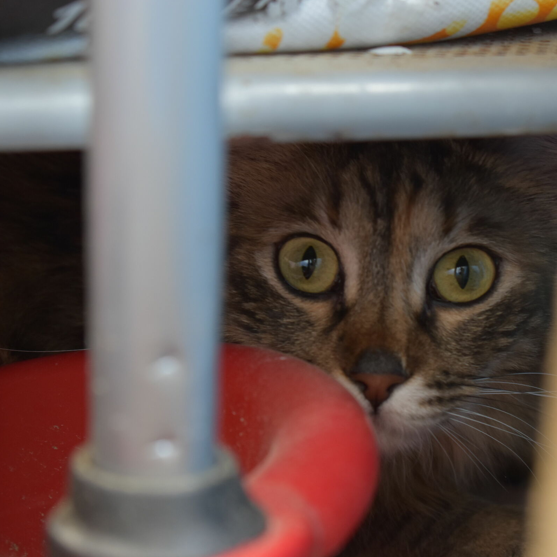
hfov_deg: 16.4
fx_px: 1923
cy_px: 279
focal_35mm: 106
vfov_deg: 16.5
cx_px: 389
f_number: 5.6
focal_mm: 55
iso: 560
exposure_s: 1/30
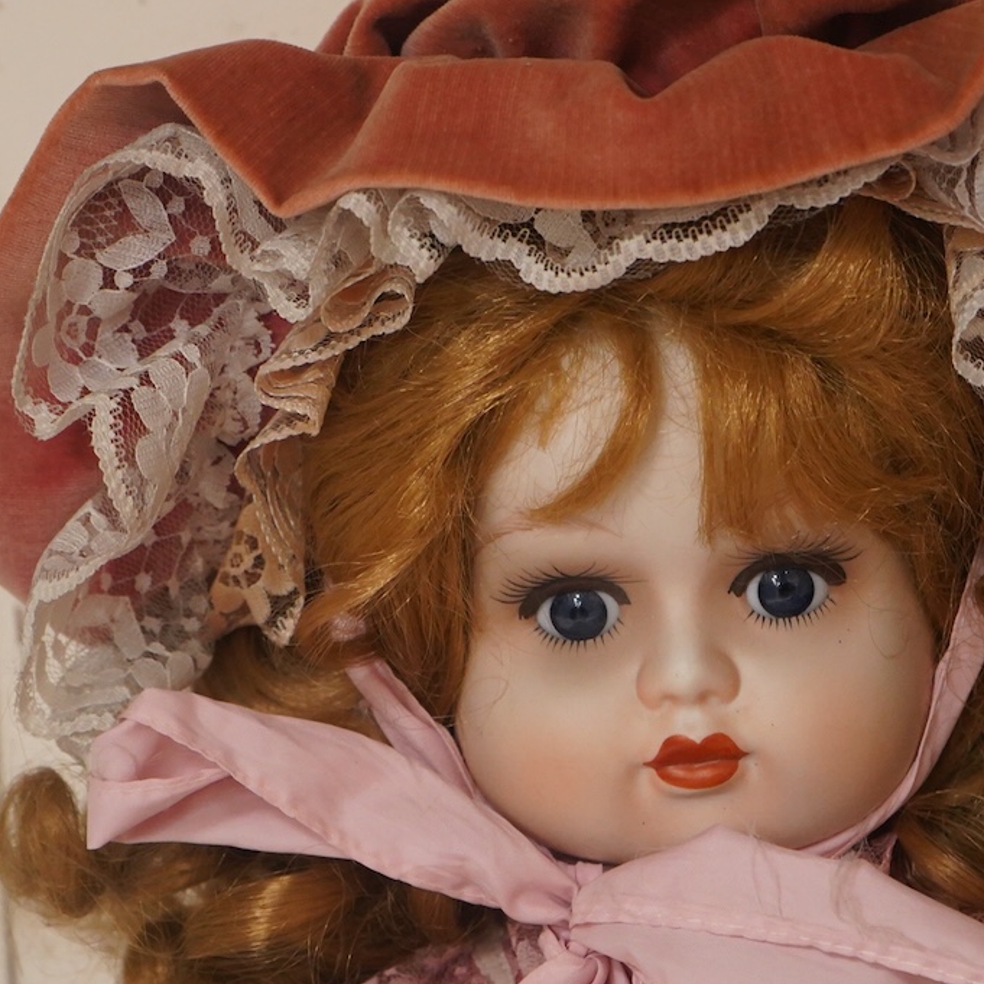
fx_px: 4342
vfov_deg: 12.9
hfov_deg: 12.9
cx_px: 689
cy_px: 605
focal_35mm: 135
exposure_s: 1/100
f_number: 5.6
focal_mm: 63
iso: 3200
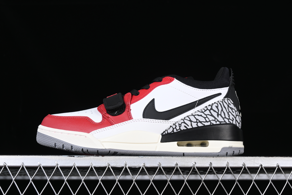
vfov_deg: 18.9
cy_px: 98
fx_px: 584
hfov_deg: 28.1
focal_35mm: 72
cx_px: 146
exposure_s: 1/80
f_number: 8
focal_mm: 48
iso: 160
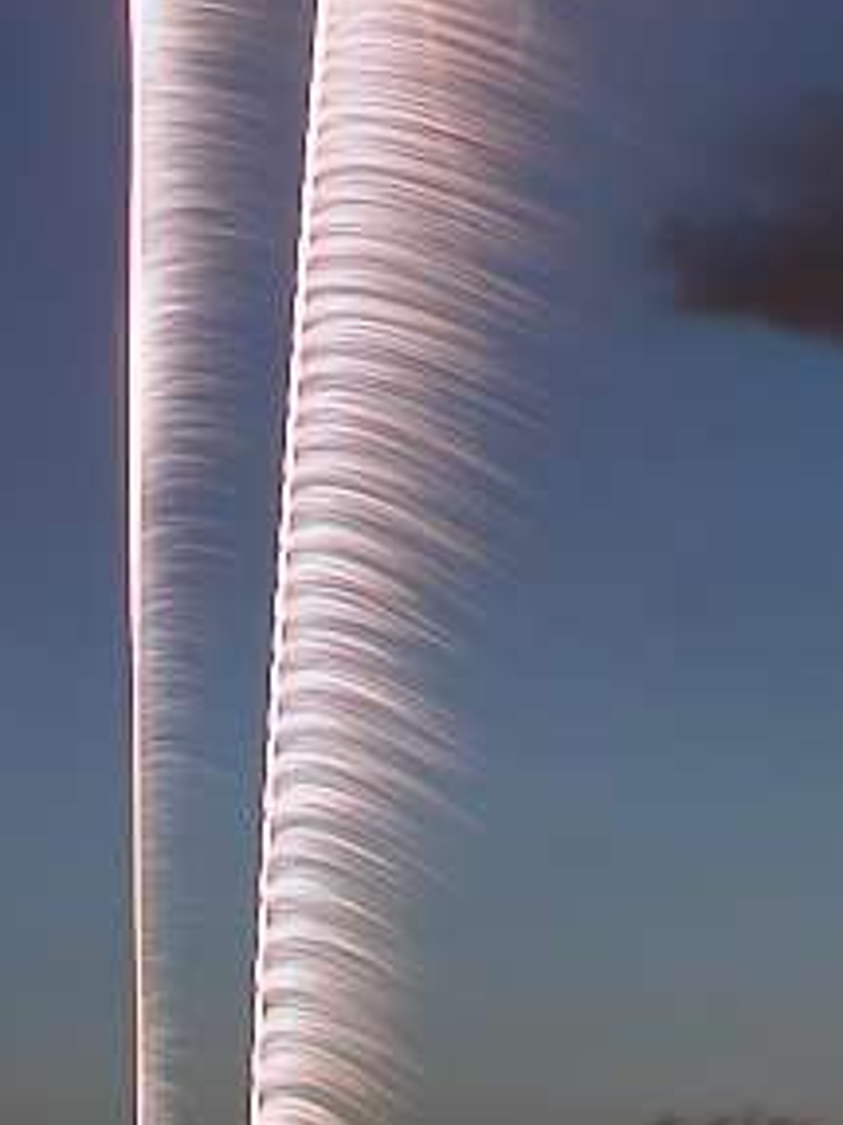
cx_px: 361
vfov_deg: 11.4
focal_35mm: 156
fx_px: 5069
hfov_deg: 9.5
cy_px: -1172
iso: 100
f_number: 7.1
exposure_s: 13.1
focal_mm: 8.9
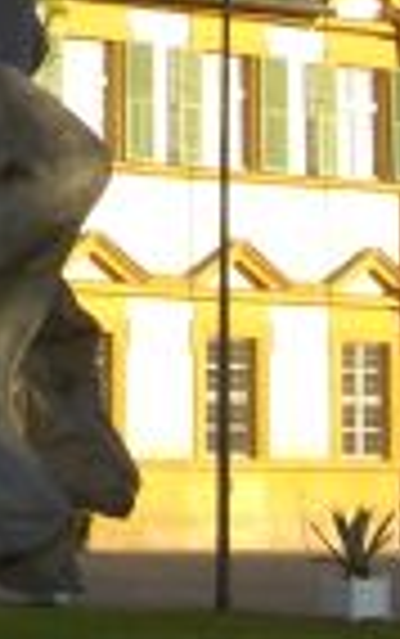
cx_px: -121
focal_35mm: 157
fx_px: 2733
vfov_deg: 12.7
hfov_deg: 8.3
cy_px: -310
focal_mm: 5.8
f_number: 4.3
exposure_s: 1/160
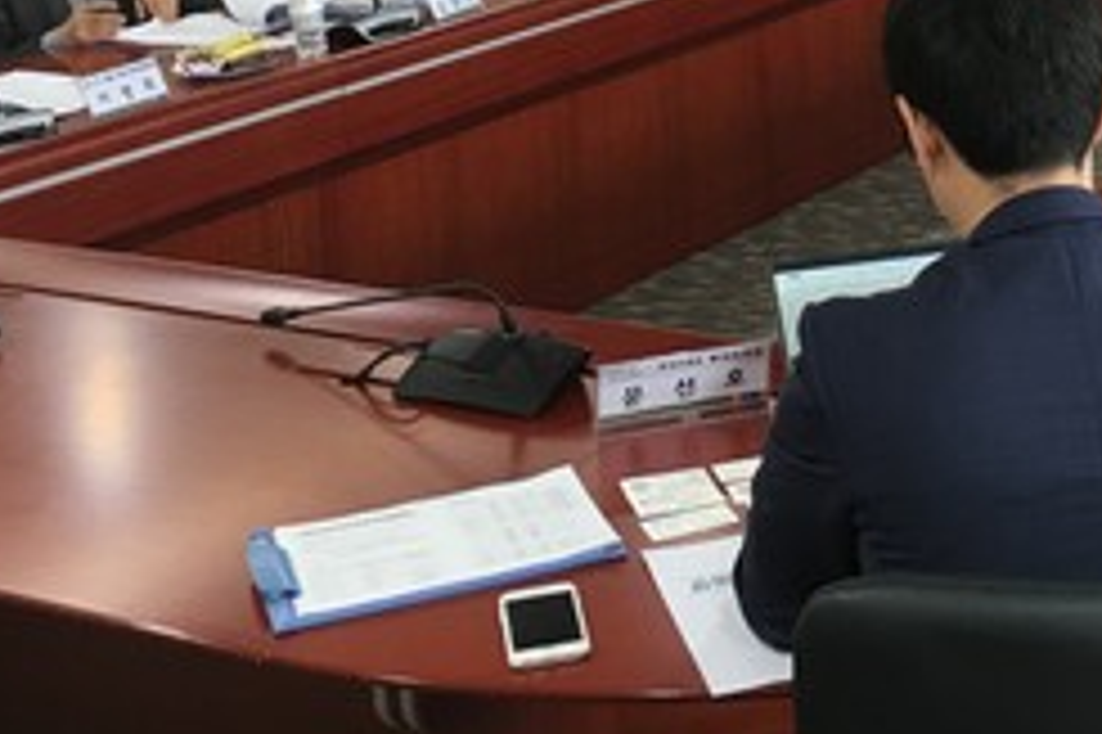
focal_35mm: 74
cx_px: 940
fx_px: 2264
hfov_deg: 26.6
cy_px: -117
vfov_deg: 17.6
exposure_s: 1/30
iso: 40
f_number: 2.2
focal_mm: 4.15
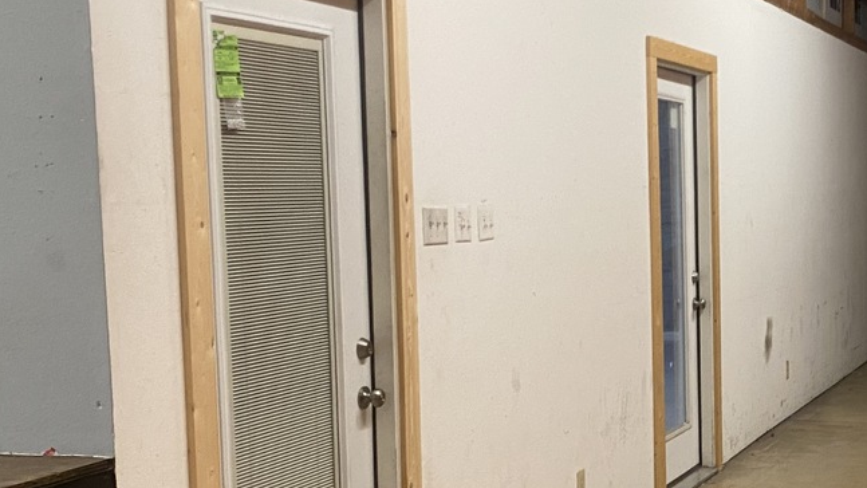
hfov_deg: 31.9
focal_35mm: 63
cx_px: 766
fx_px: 1448
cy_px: 355
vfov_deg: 19.0
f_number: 1.8
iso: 160
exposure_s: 1/60
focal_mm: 4.25
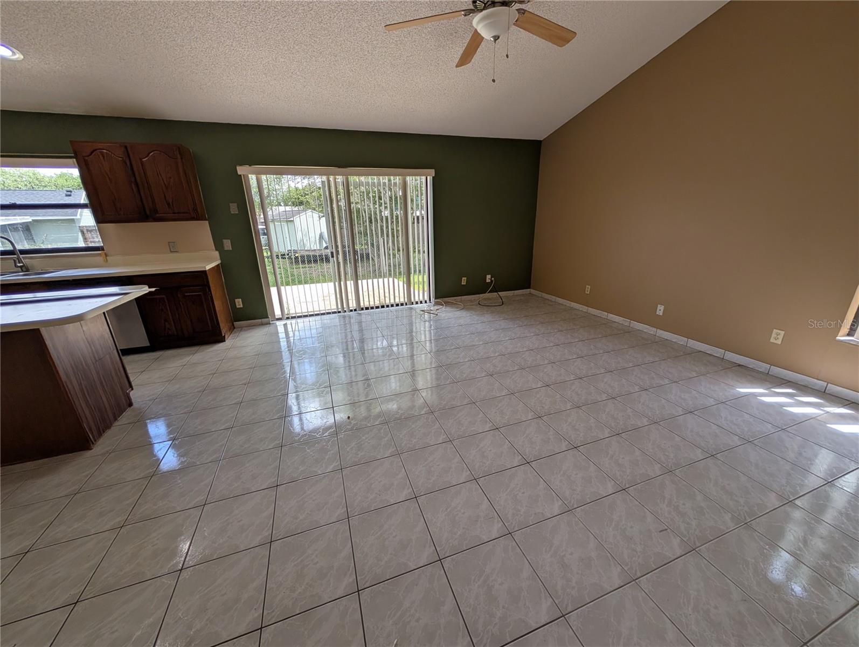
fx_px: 298
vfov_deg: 94.6
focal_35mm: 12
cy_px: 324
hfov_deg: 110.5
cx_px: 430
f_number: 1.7
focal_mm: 2.02
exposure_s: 1/364
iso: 48
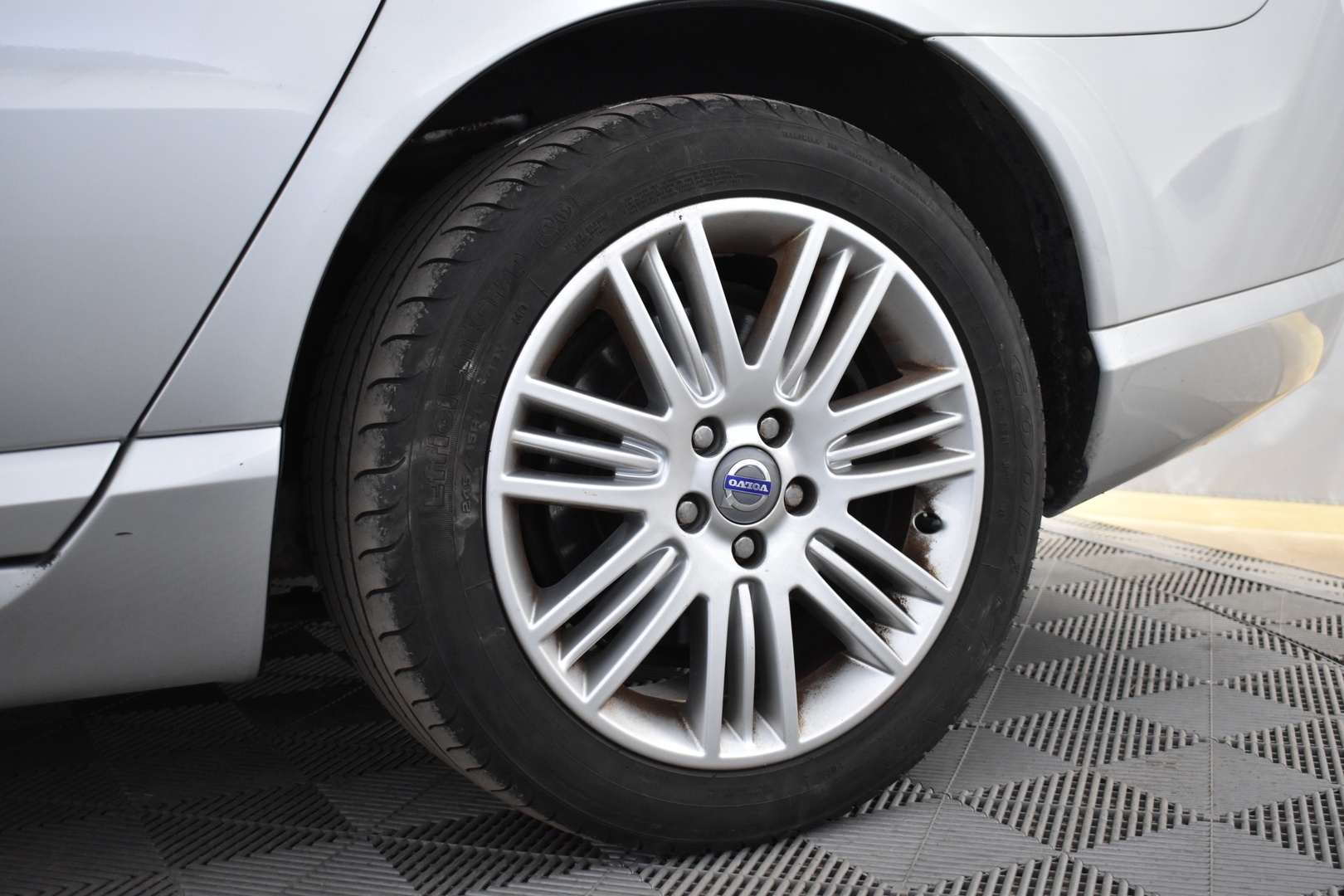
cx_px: 672
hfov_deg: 43.6
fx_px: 1680
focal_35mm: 45
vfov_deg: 29.9
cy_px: 448
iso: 1400
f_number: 4.2
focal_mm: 30
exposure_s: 1/50
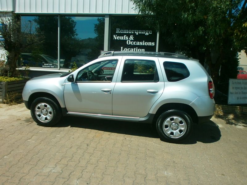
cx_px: 124
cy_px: 92
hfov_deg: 65.3
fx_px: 193
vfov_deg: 51.4
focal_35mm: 27
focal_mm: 4.8
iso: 100
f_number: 2.9
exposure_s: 1/1250
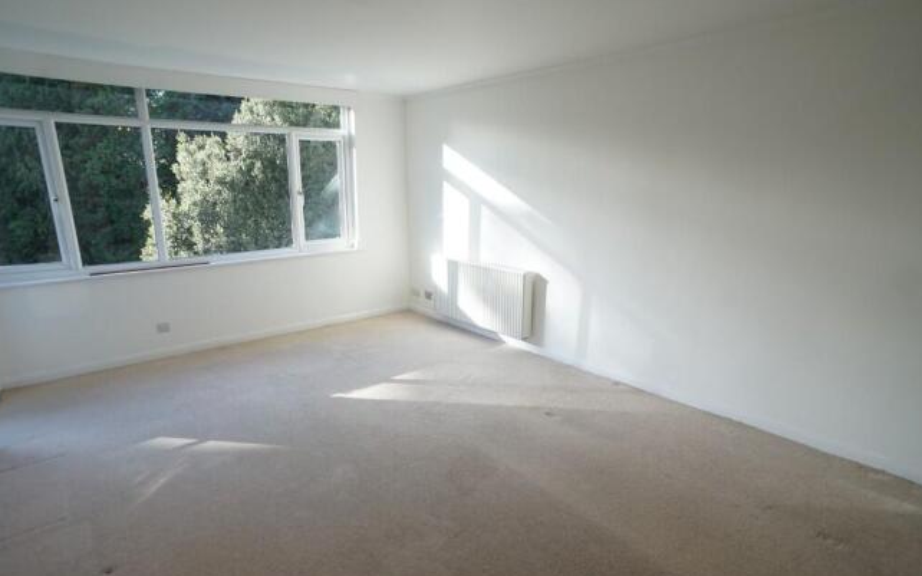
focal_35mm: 25
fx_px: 628
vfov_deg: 49.2
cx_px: 460
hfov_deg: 72.6
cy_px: 311
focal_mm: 16
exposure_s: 1/160
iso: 200
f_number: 4
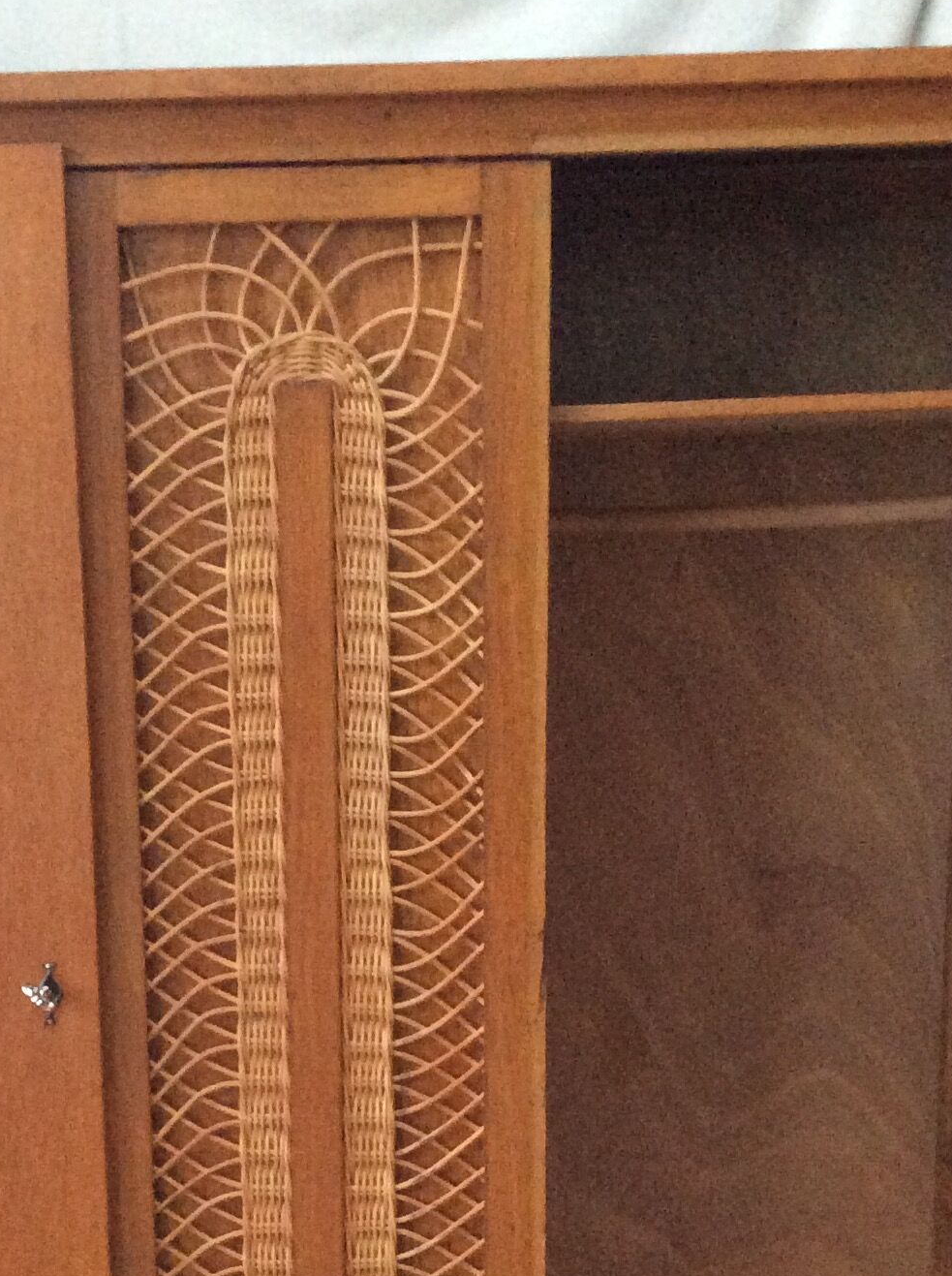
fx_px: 2317
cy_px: 986
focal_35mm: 63
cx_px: 354
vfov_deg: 30.2
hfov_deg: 23.2
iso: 320
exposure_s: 1/17
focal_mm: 3.3
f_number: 2.4
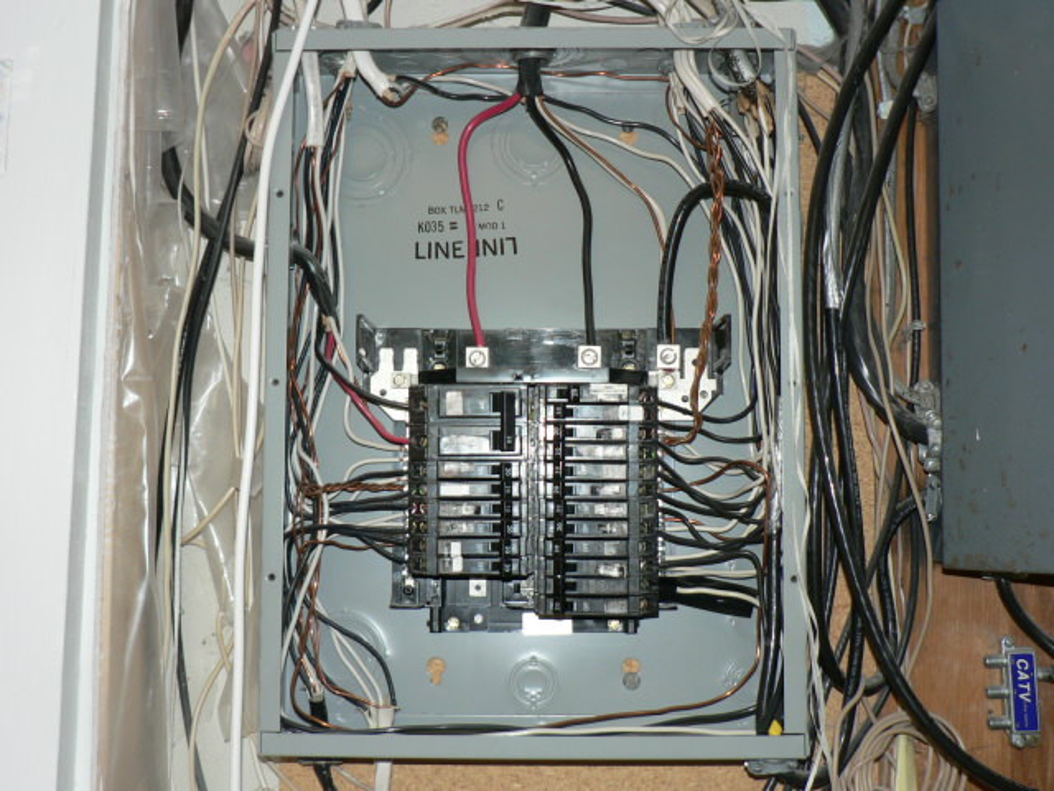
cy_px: 396
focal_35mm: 46
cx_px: 527
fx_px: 1401
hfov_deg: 41.2
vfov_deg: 31.5
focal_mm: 7.6
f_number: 2.8
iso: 100
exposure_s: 1/60
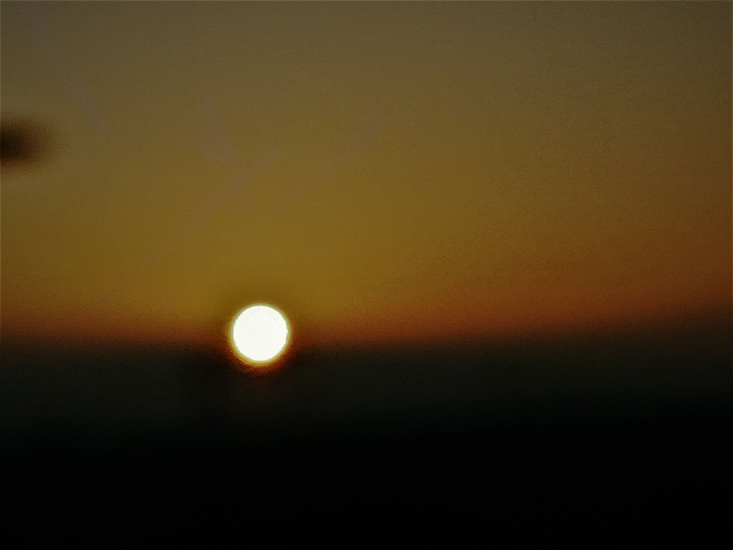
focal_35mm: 97
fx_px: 2054
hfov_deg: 20.2
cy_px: 275
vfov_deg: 15.2
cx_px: 366
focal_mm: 3.81
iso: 50
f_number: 2.2
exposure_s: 1/951
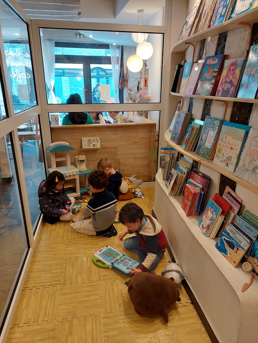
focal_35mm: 24
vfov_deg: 71.6
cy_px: 172
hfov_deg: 56.8
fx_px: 238
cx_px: 129
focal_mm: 5.23
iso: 200
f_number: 1.8
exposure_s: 1/50
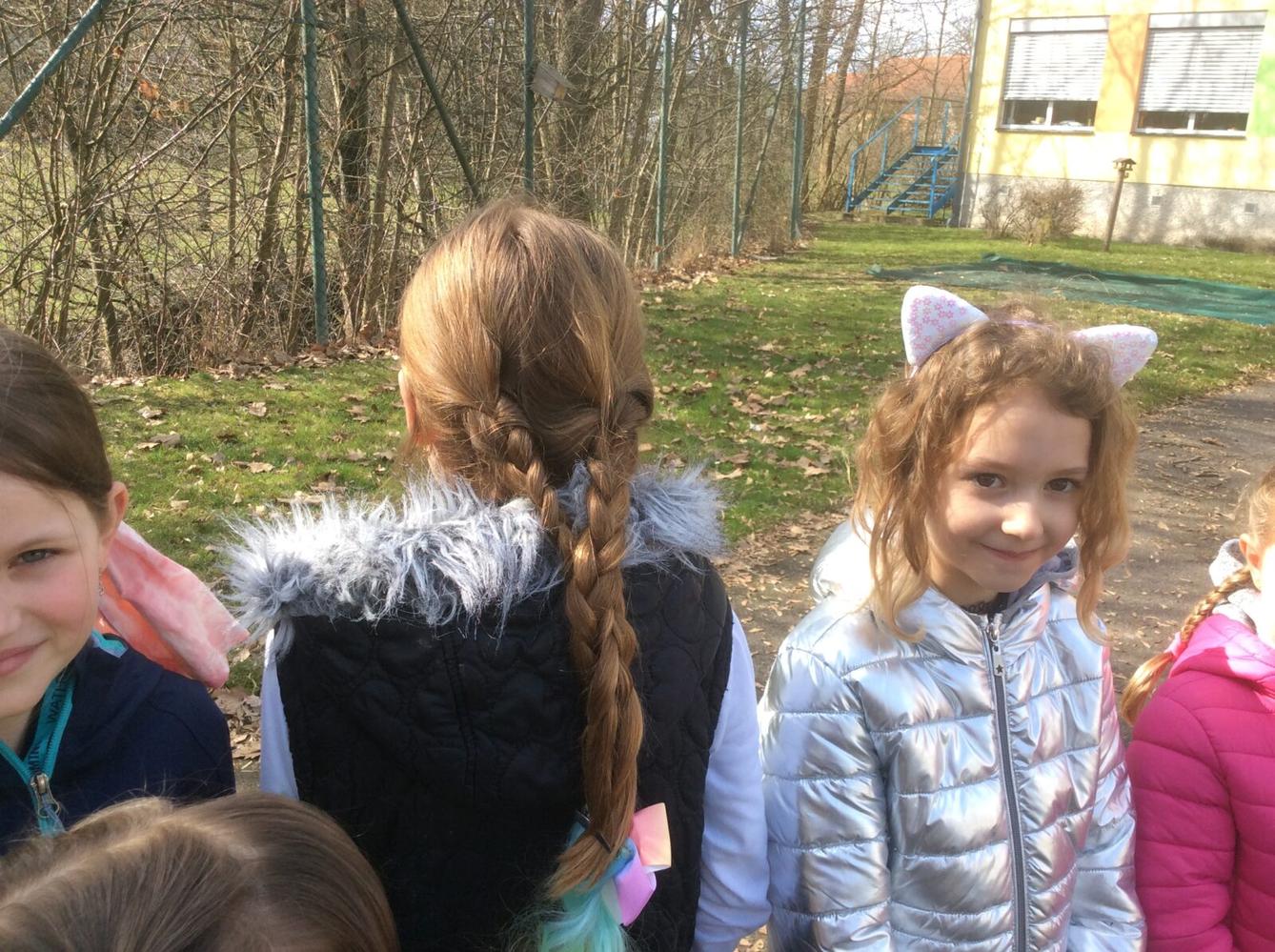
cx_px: 638
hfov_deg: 56.9
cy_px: 476
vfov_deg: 44.0
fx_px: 1177
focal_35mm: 32
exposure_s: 1/347
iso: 32
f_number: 2.4
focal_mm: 3.3
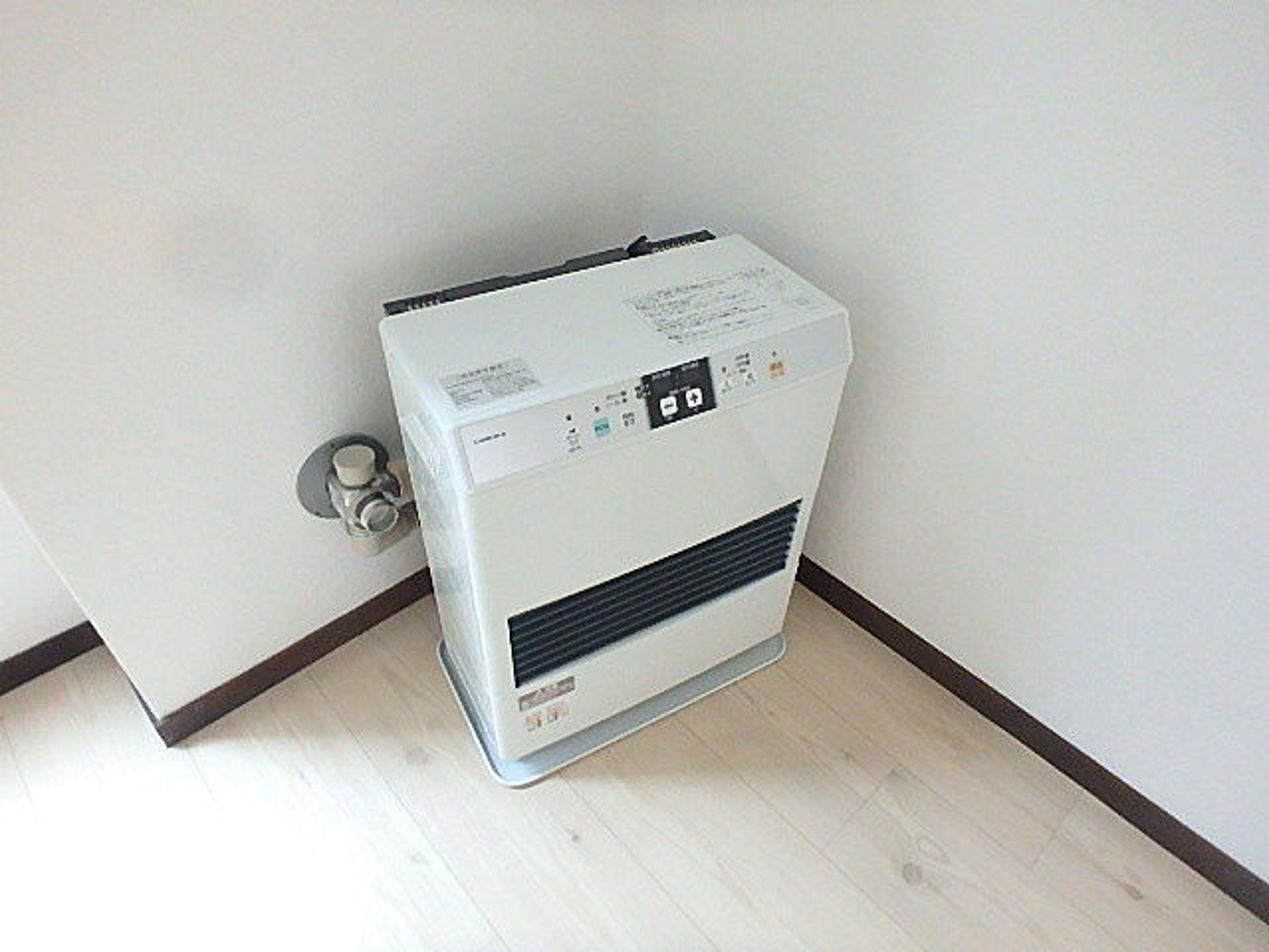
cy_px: 476
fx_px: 770
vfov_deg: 63.4
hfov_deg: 79.0
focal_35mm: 21
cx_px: 634
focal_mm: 3.7
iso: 1000
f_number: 3.5
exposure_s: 1/8
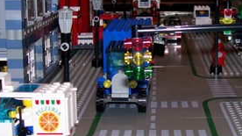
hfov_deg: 24.5
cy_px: 67
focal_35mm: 86
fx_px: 552
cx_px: 174
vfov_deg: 14.0
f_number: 2.7
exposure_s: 1/64
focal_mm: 5.6
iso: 80
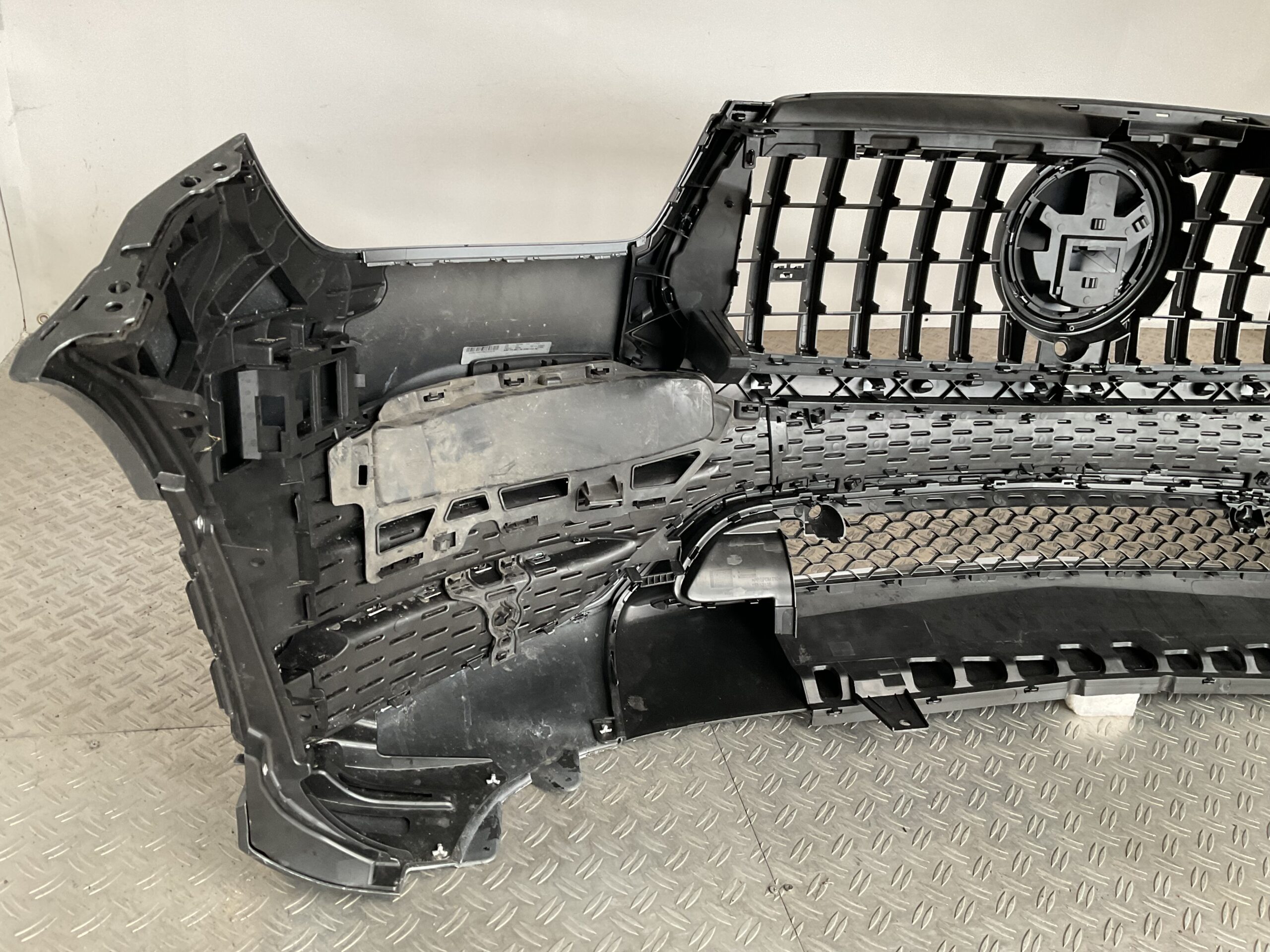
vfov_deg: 48.2
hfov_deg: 61.7
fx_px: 1064
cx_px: 635
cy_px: 476
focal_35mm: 29
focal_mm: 3
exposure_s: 1/50
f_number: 1.8
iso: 80
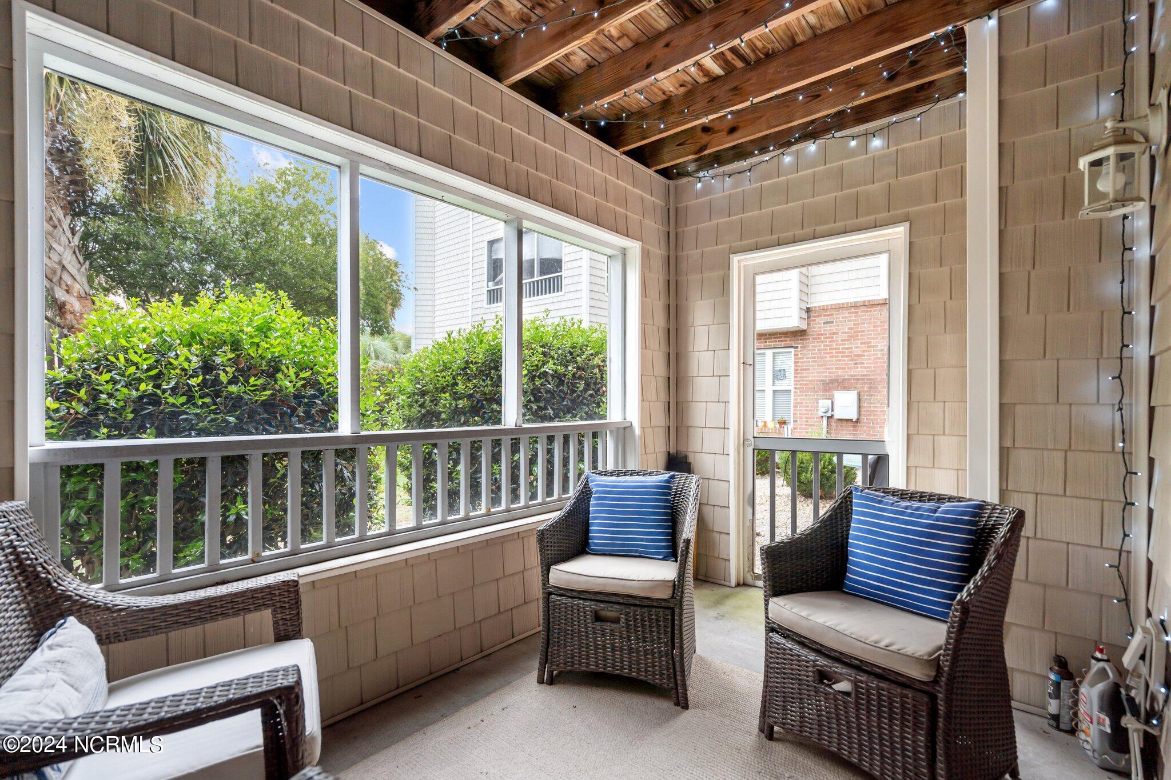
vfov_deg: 73.7
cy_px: 390
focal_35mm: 16
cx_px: 586
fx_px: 520
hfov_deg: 96.7
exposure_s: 1/80
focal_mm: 16
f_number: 4
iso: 400
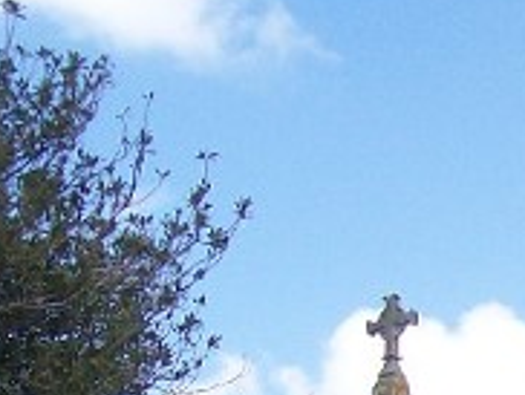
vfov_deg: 8.0
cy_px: 791
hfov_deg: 10.5
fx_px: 2703
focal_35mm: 178
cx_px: 920
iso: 80
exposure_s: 1/681
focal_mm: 6
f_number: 2.7
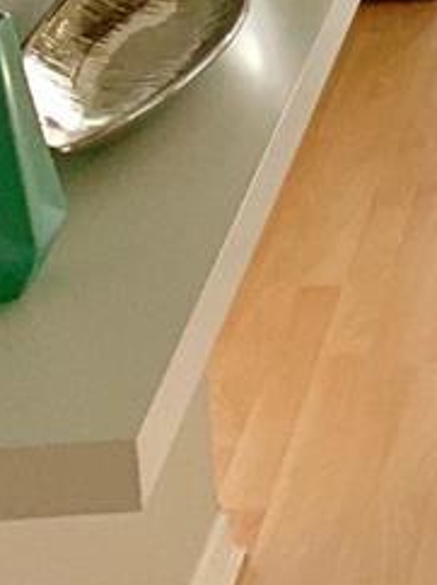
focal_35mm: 129
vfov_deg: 13.7
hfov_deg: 10.4
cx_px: 925
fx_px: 2175
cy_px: -452
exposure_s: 1/121
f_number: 1.8
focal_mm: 4.25
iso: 50
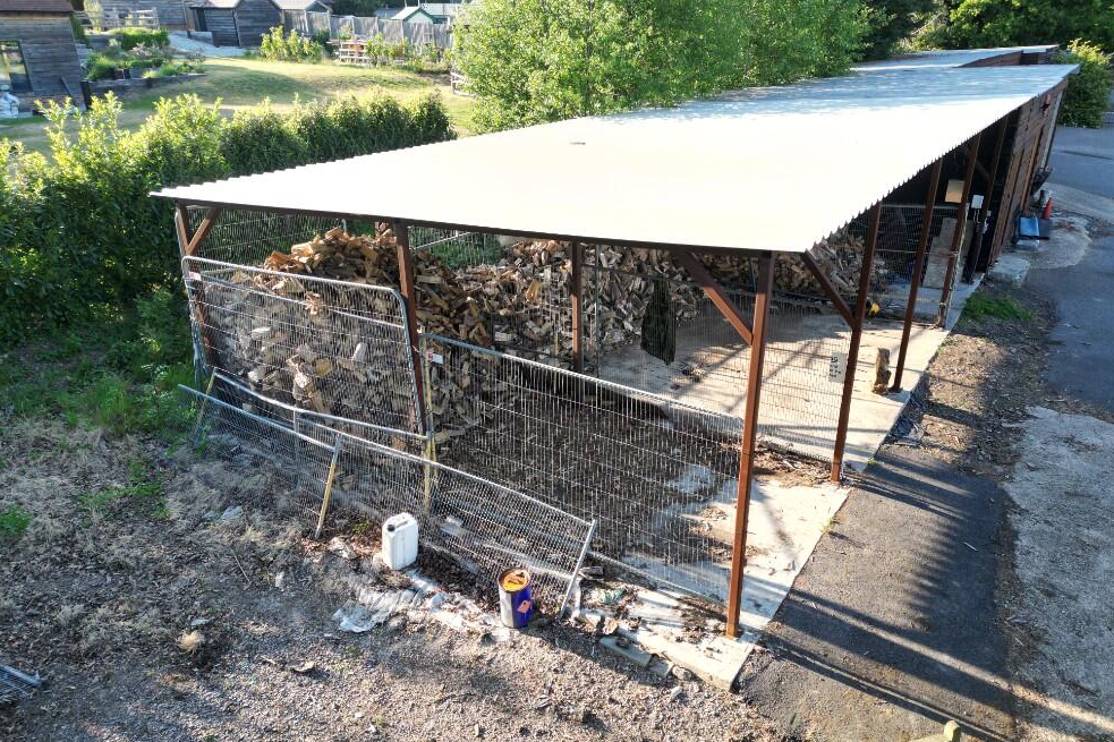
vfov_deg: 49.5
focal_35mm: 26
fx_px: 804
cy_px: 391
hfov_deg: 69.4
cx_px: 577
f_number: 1.7
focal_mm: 6.72
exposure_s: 1/500
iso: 110
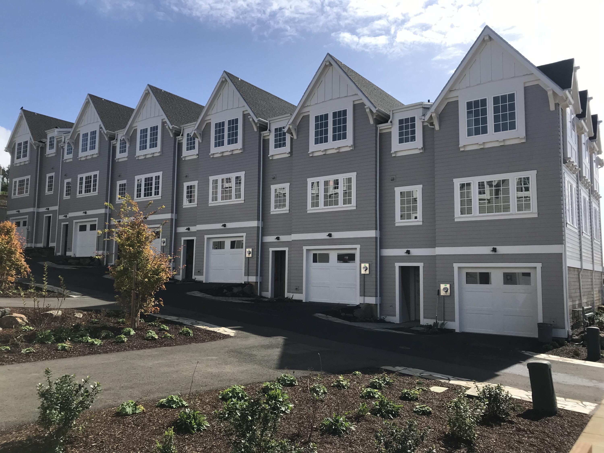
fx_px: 489
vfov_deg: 49.7
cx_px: 302
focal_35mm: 28
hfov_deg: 63.4
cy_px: 226
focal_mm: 3.99
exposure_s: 1/2519
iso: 20
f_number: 1.8
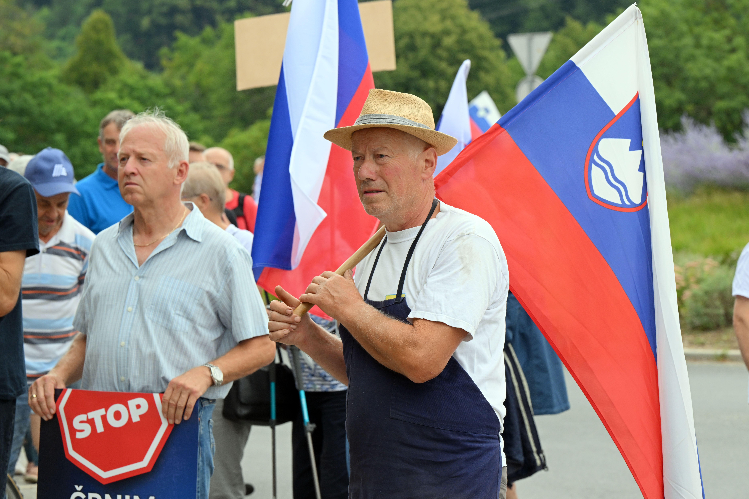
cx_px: 374
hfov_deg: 14.7
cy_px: 250
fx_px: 2913
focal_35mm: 140
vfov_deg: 9.8
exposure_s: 1/250
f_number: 10
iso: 800
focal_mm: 140
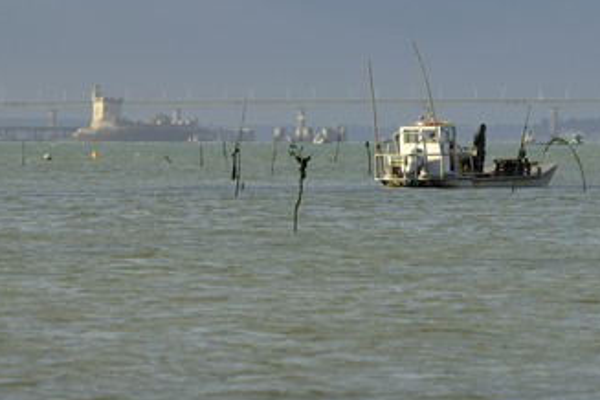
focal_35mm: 385
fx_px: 6416
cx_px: 349
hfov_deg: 5.4
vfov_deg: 3.6
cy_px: 178
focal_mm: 200
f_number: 5
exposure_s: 1/400
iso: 100
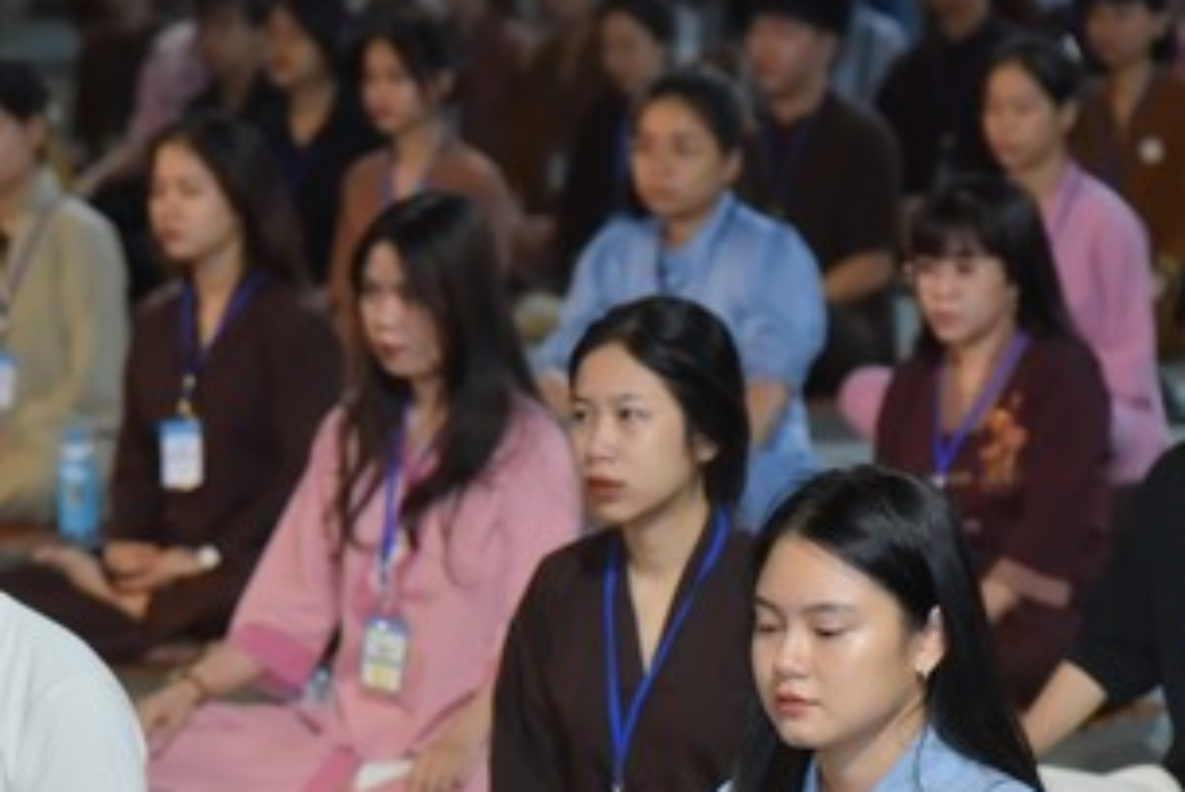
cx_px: 702
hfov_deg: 9.6
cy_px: 652
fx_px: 7047
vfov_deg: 6.4
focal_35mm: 214
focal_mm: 100
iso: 2500
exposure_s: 1/100
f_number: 4.5
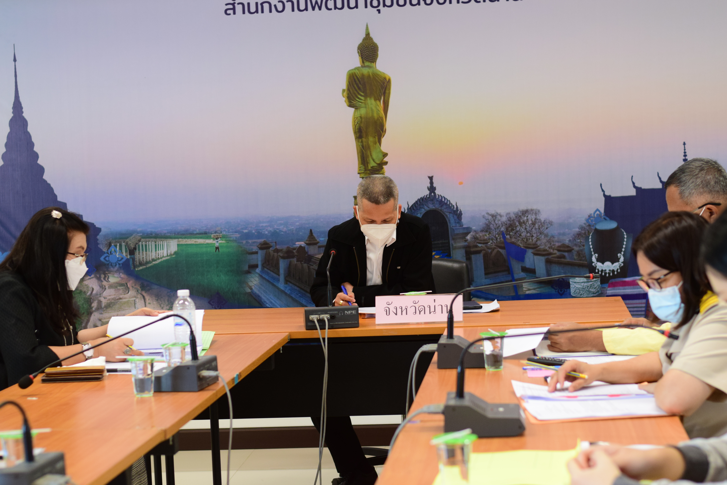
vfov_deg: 18.2
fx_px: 1515
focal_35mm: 75
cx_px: 364
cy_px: 242
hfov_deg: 27.0
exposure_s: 1/200
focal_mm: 50
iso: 800
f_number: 3.2
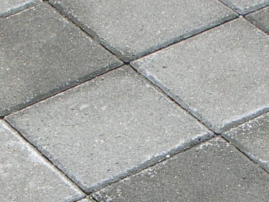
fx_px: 1461
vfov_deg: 7.9
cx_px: 242
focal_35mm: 188
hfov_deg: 10.5
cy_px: 216
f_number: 6.4
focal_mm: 8
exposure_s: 1/170
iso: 50
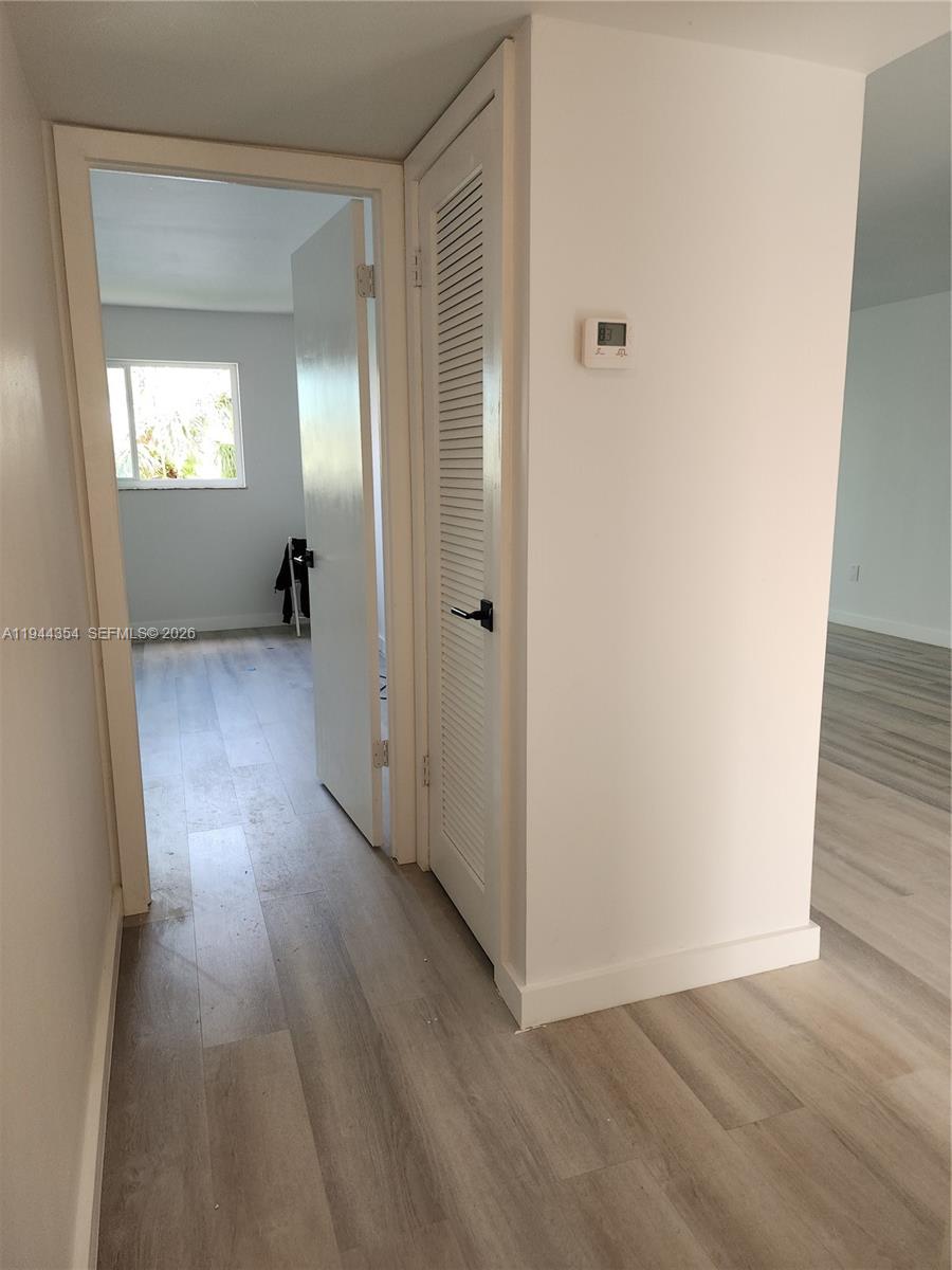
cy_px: 635
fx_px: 843
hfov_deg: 58.9
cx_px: 476
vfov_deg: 73.9
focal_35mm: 23
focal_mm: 6.4
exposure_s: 1/60
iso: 40
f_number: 1.8
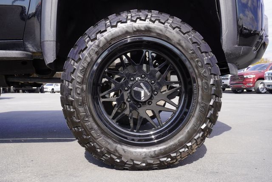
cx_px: 136
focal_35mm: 34
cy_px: 91
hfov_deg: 55.1
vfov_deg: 38.4
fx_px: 261
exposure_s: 1/100
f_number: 7.1
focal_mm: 23
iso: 100
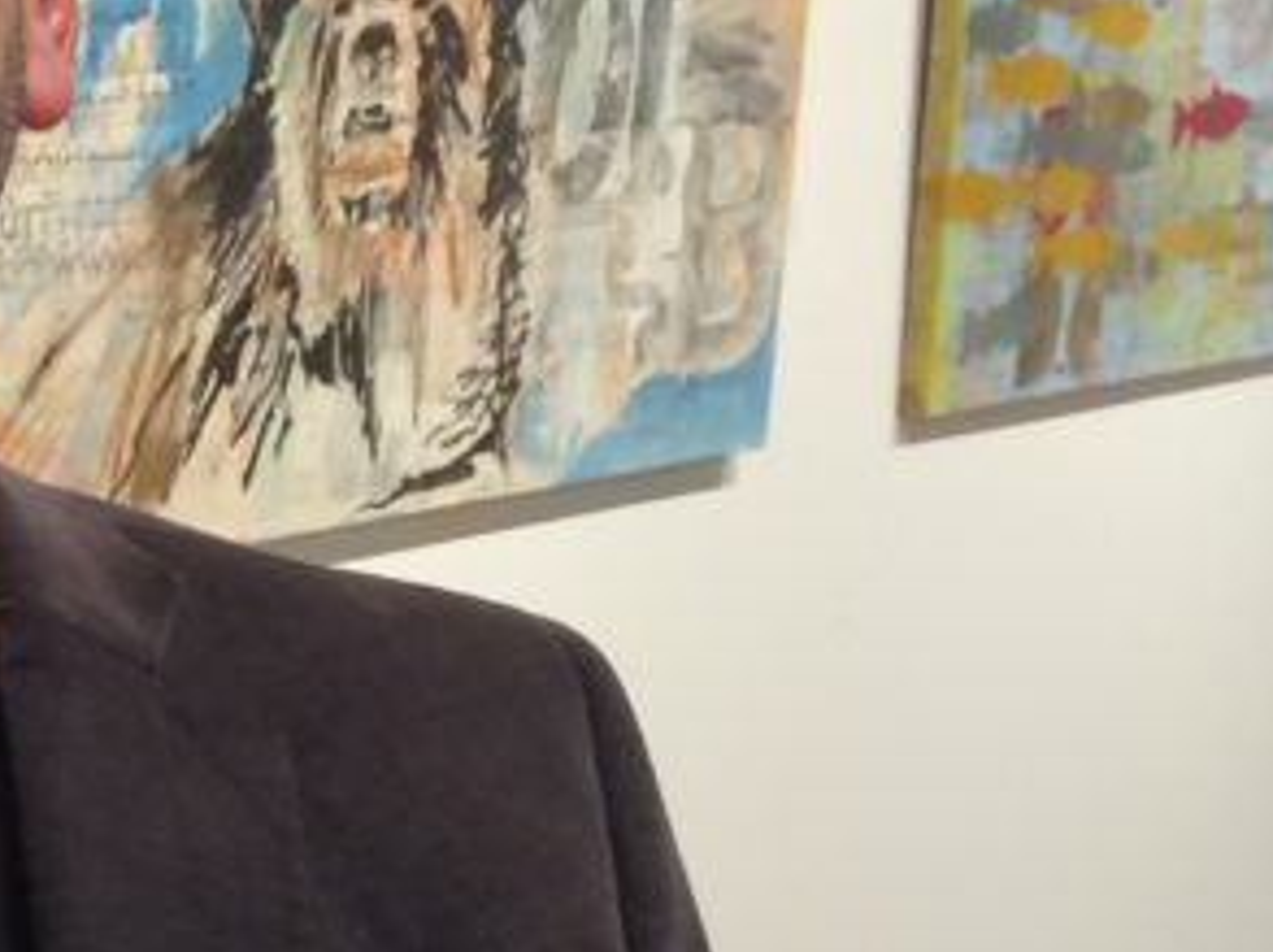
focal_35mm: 105
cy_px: 548
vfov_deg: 14.1
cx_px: -669
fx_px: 3857
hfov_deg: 16.9
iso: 125
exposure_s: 1/30
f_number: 2.2
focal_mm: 4.12
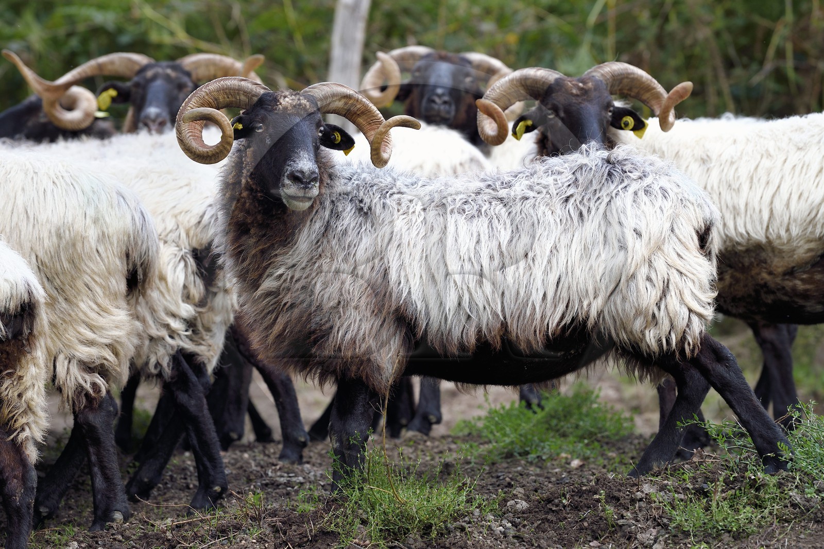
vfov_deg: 6.9
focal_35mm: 200
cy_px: 274
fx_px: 4577
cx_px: 412
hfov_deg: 10.3
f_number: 4.5
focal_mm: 200
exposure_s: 1/250
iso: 400
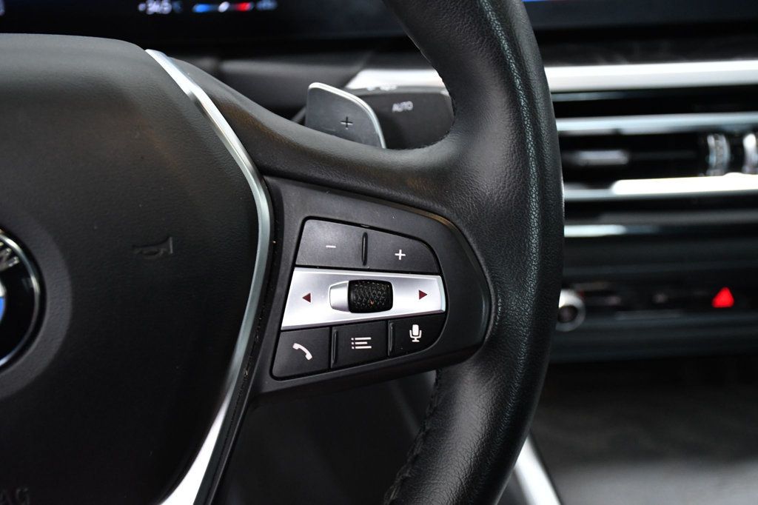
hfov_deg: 35.1
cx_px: 379
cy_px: 252
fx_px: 1200
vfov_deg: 23.8
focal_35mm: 57
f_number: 5.6
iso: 2500
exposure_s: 1/125
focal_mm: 38
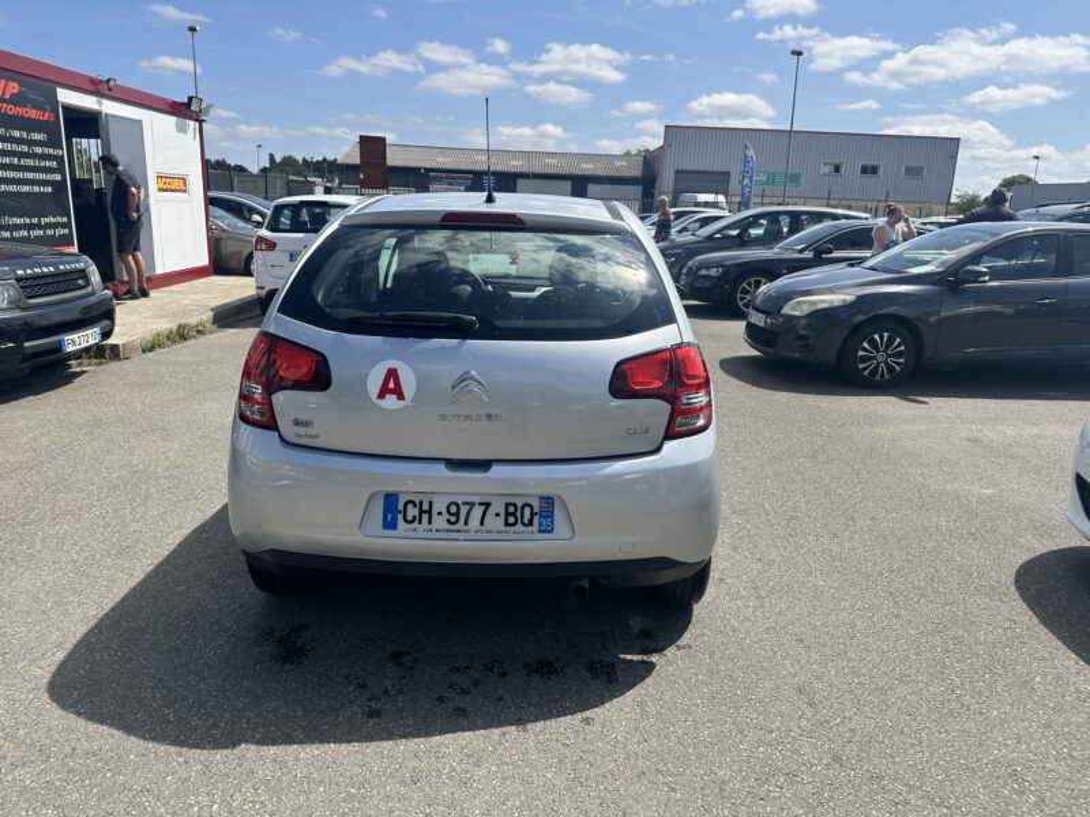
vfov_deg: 56.8
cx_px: 545
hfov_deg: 71.6
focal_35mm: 24
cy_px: 408
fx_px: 756
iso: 80
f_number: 1.78
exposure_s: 1/5263
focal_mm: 6.86
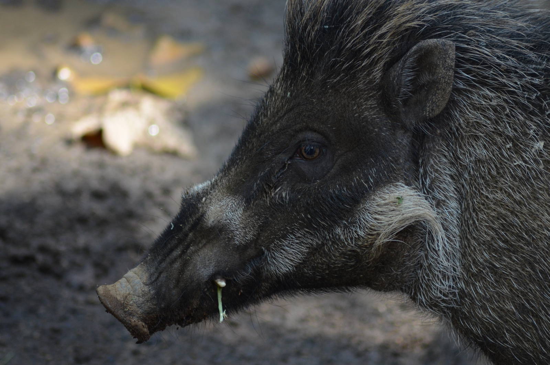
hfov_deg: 5.3
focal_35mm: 390
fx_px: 5946
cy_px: 182
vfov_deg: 3.5
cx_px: 275
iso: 800
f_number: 5
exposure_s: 1/500
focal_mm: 260
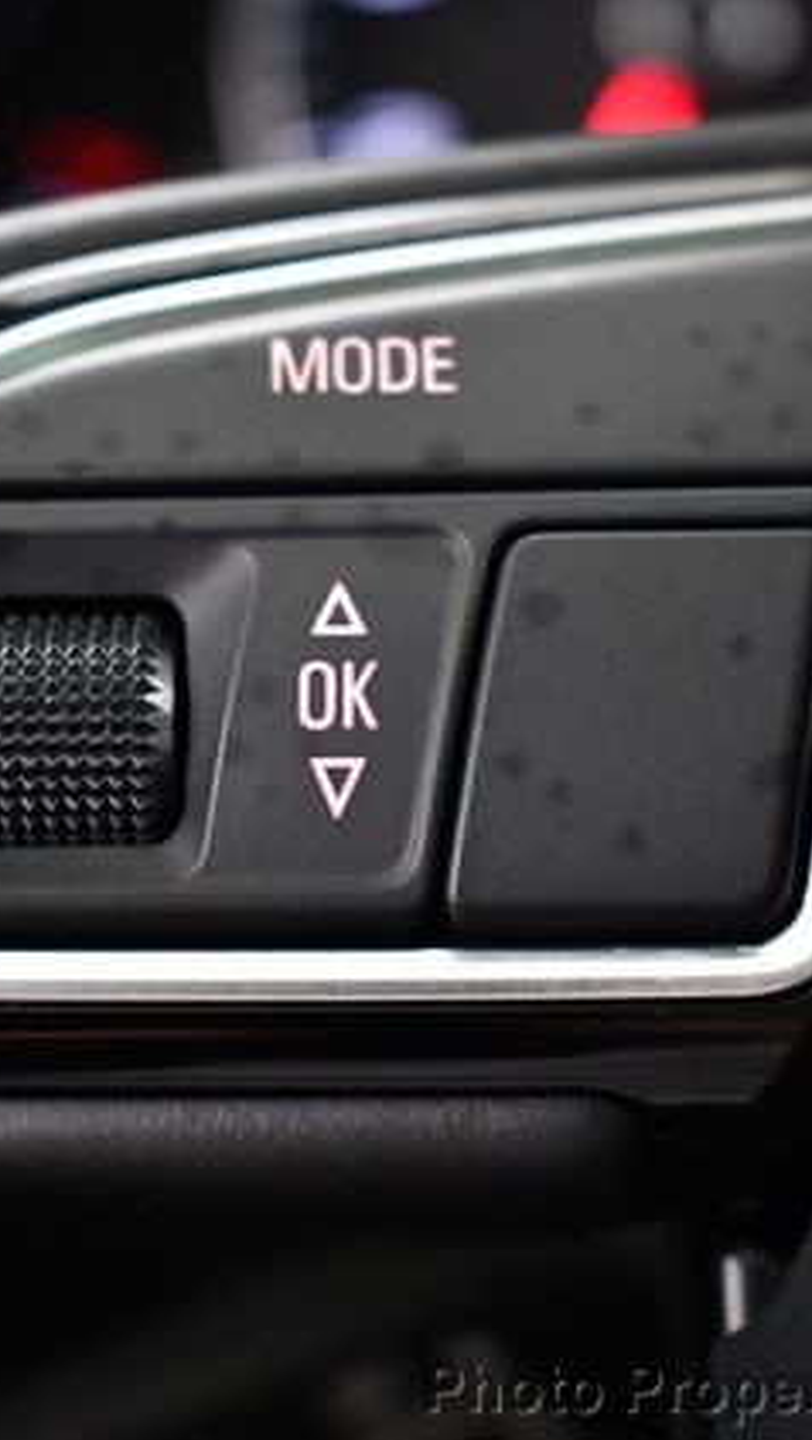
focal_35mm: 89
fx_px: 3400
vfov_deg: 23.9
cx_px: 382
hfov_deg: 13.6
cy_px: 723
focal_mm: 28
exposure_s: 1/60
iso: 3600
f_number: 4.2
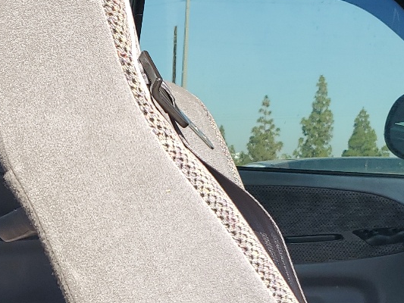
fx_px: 911
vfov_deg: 18.4
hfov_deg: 24.4
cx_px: 49
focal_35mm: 78
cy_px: 311
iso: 50
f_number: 1.5
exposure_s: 1/1111
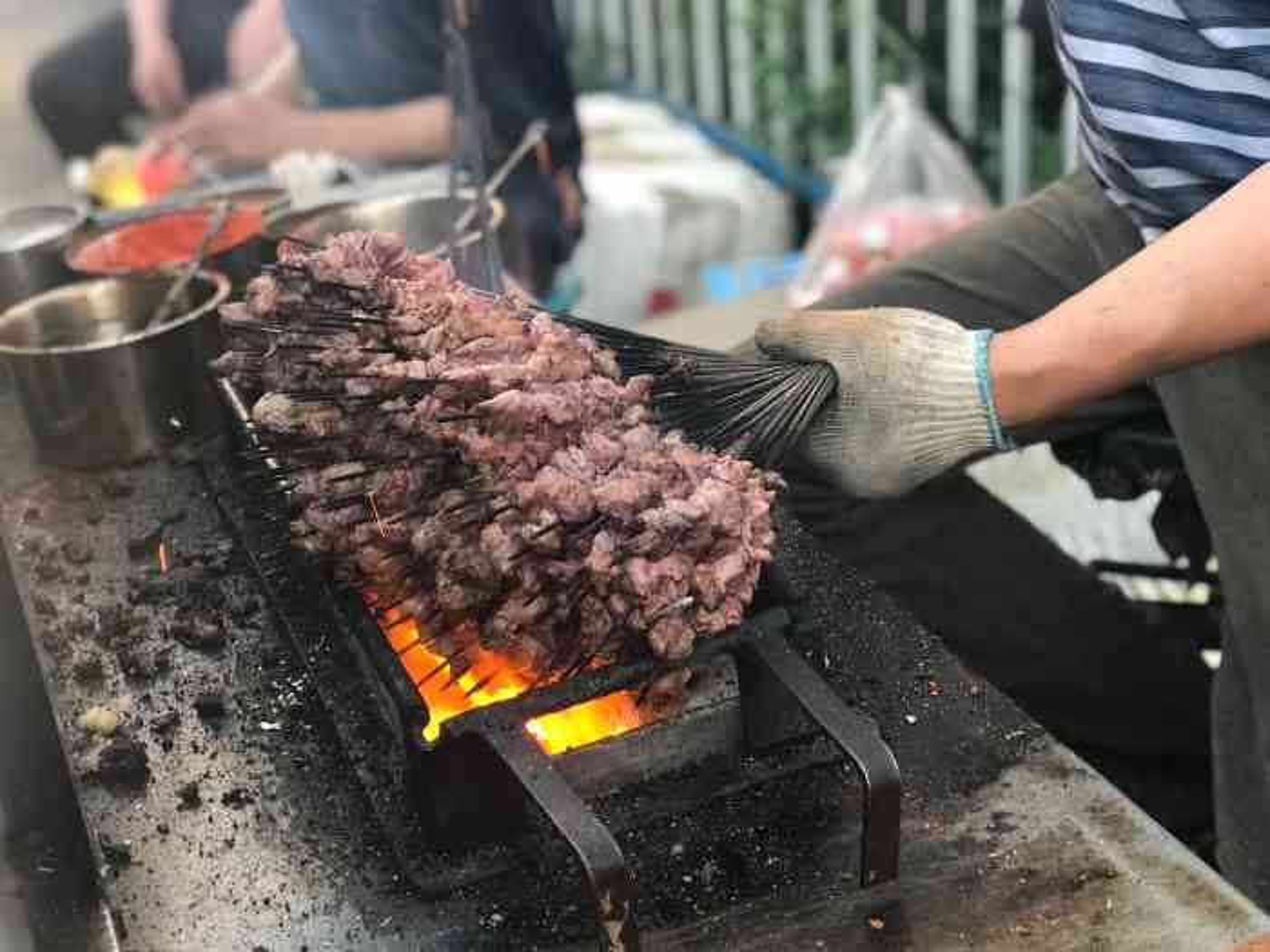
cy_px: 476
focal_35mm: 57
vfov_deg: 25.7
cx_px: 635
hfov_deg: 33.8
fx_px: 2091
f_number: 2.8
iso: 250
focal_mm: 6.6
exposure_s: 1/50
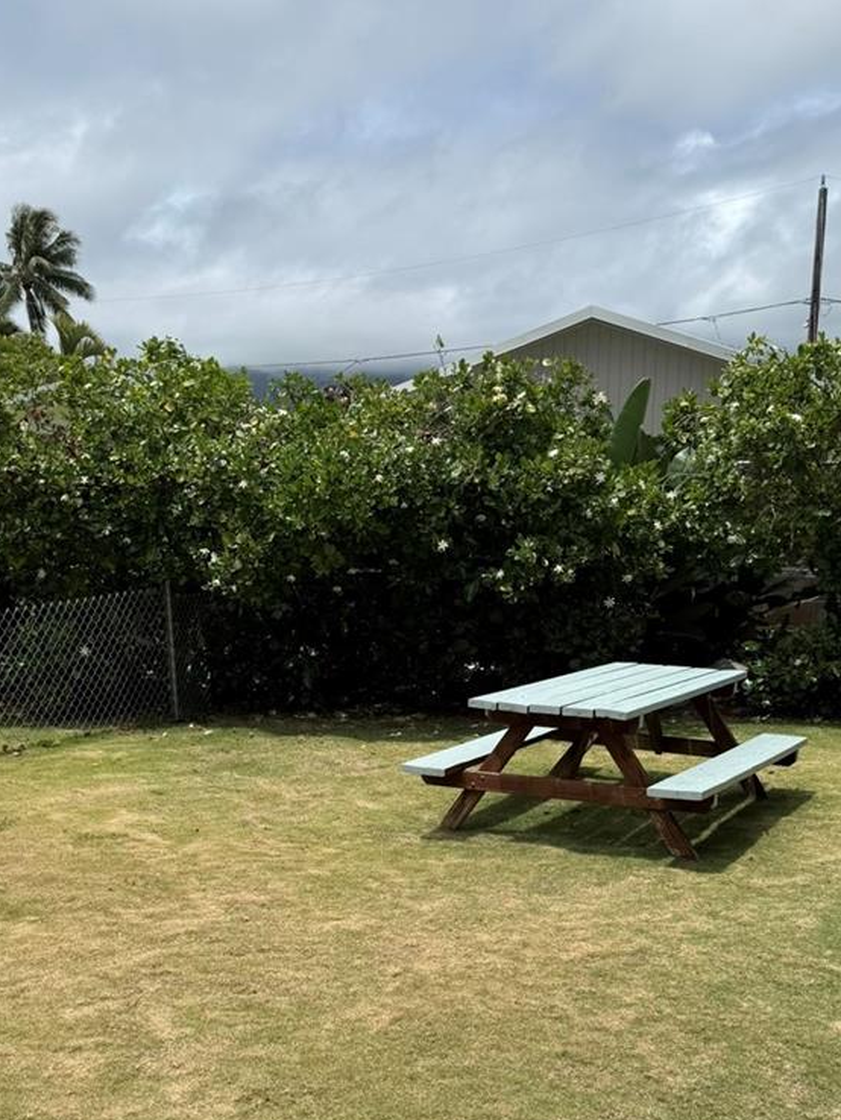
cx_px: 384
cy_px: 836
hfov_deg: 36.8
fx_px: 1263
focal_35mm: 39
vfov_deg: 46.2
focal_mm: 6.76
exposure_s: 1/7353
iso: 80
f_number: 1.78
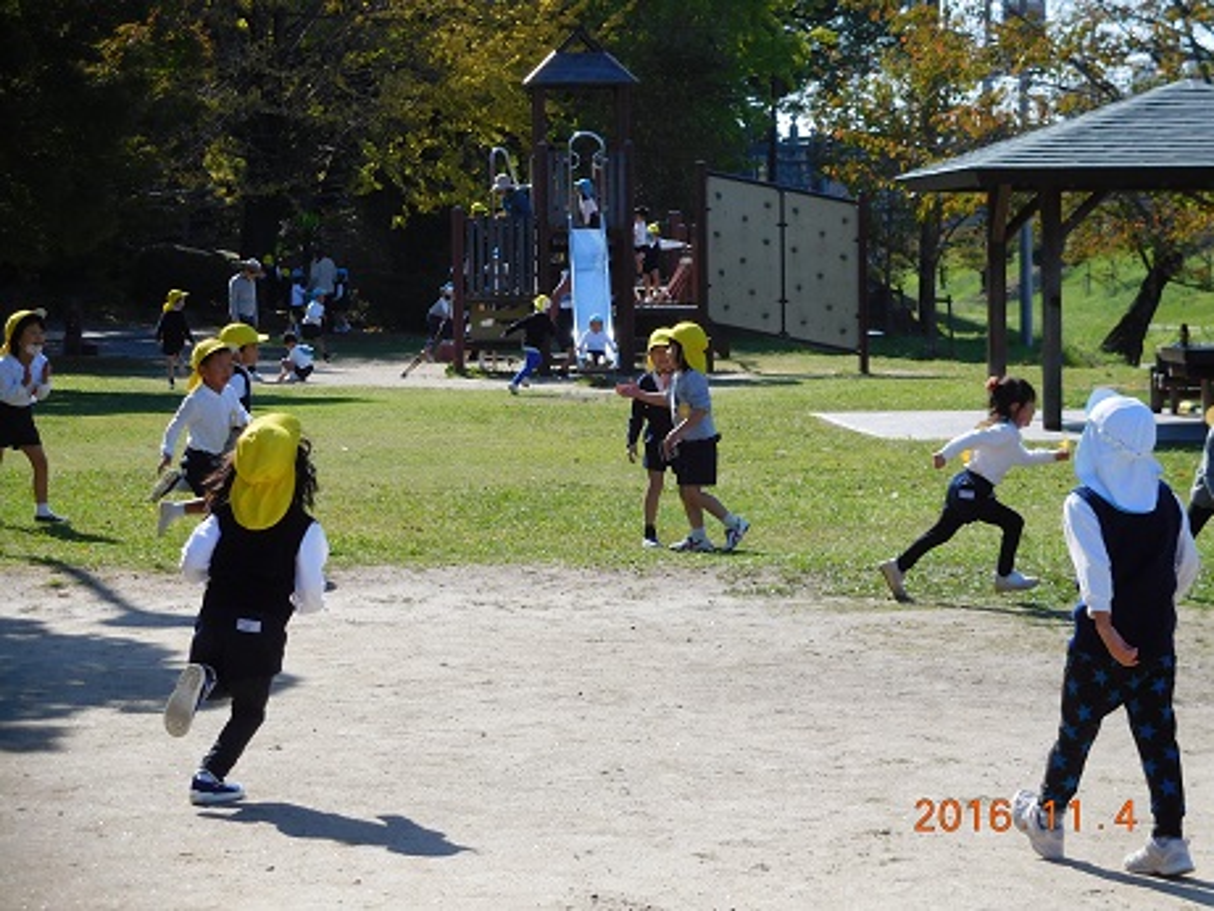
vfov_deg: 13.2
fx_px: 3929
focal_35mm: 112
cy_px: 456
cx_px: 607
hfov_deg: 17.6
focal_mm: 20
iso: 125
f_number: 4.9
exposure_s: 1/500
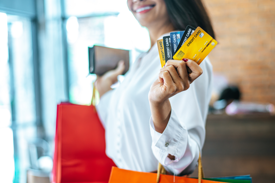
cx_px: 153
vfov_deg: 23.3
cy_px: 103
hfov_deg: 34.5
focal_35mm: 58
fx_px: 443
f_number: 1.8
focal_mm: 50
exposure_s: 1/125
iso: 400
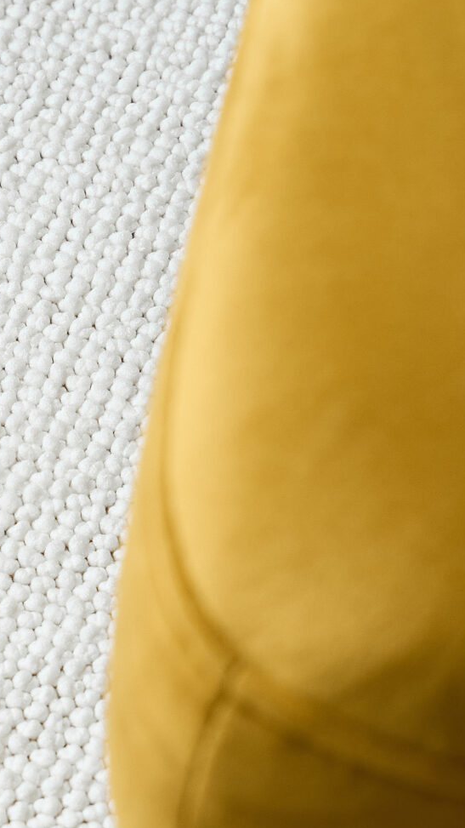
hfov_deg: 6.2
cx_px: -253
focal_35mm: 193
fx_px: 4232
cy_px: 594
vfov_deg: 11.1
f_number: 7.1
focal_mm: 70
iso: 1250
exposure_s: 1/160
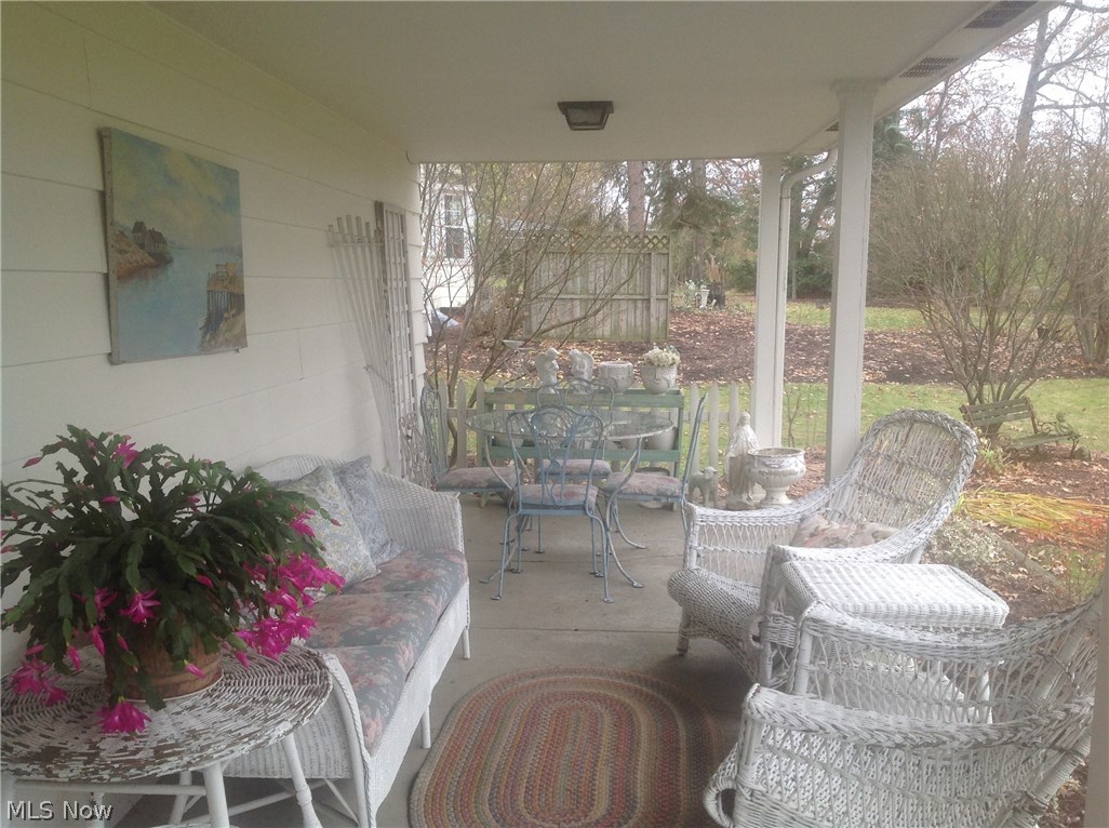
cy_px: 414
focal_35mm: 35
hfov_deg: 52.7
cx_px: 554
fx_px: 1119
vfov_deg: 40.6
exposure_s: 1/120
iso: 64
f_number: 2.4
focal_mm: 4.28
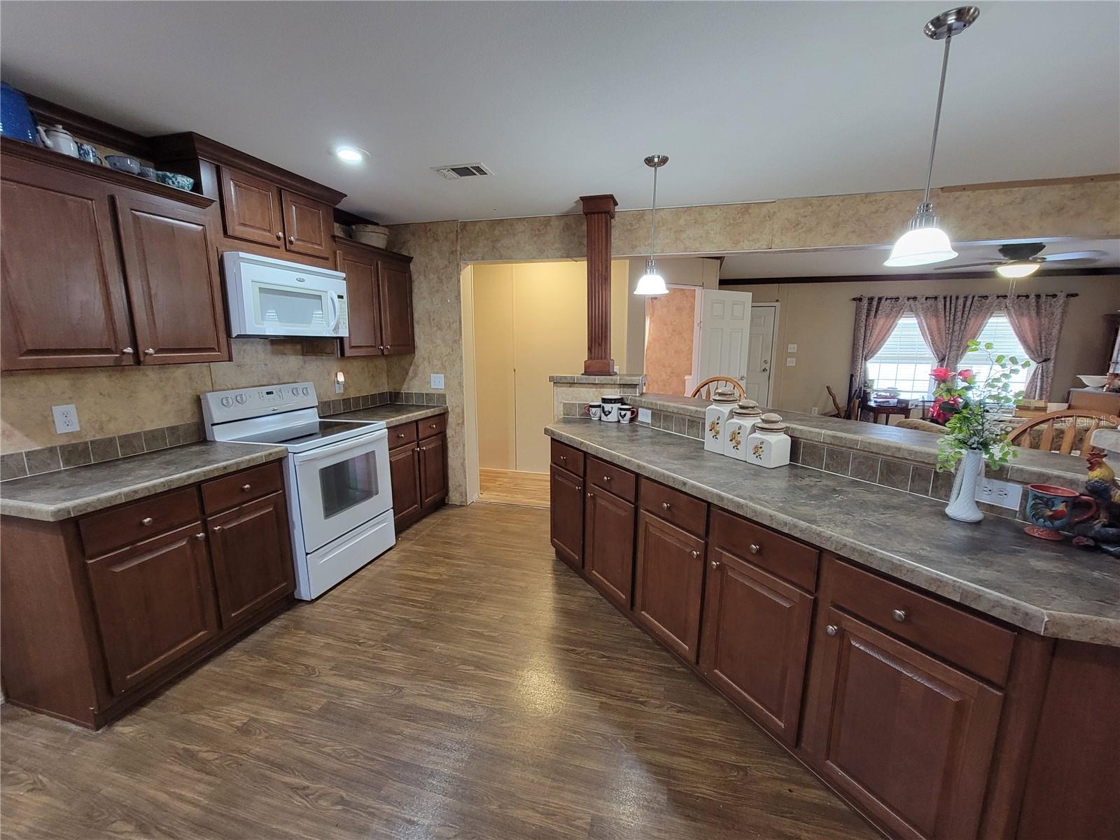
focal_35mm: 13
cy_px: 420
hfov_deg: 106.2
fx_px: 421
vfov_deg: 89.9
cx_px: 560
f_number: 2.2
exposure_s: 1/30
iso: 400
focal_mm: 2.2
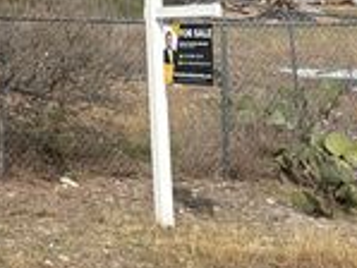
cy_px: -109
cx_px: -196
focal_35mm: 87
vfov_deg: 15.9
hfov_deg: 19.3
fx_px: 898
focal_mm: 5.96
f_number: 1.6
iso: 50
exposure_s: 1/4329
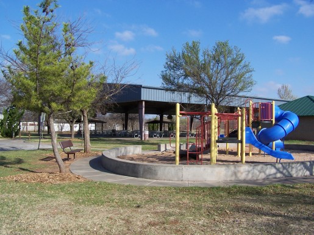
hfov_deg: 49.0
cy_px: 118
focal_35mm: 38
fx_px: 345
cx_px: 157
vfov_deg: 37.7
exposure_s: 1/750
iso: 80
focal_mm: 6.3
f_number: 4
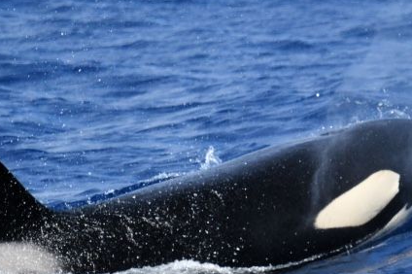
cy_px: 162
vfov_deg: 1.2
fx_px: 12956
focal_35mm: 1133
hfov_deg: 1.8
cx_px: 226
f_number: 6.3
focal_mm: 600
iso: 1600
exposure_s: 1/8000
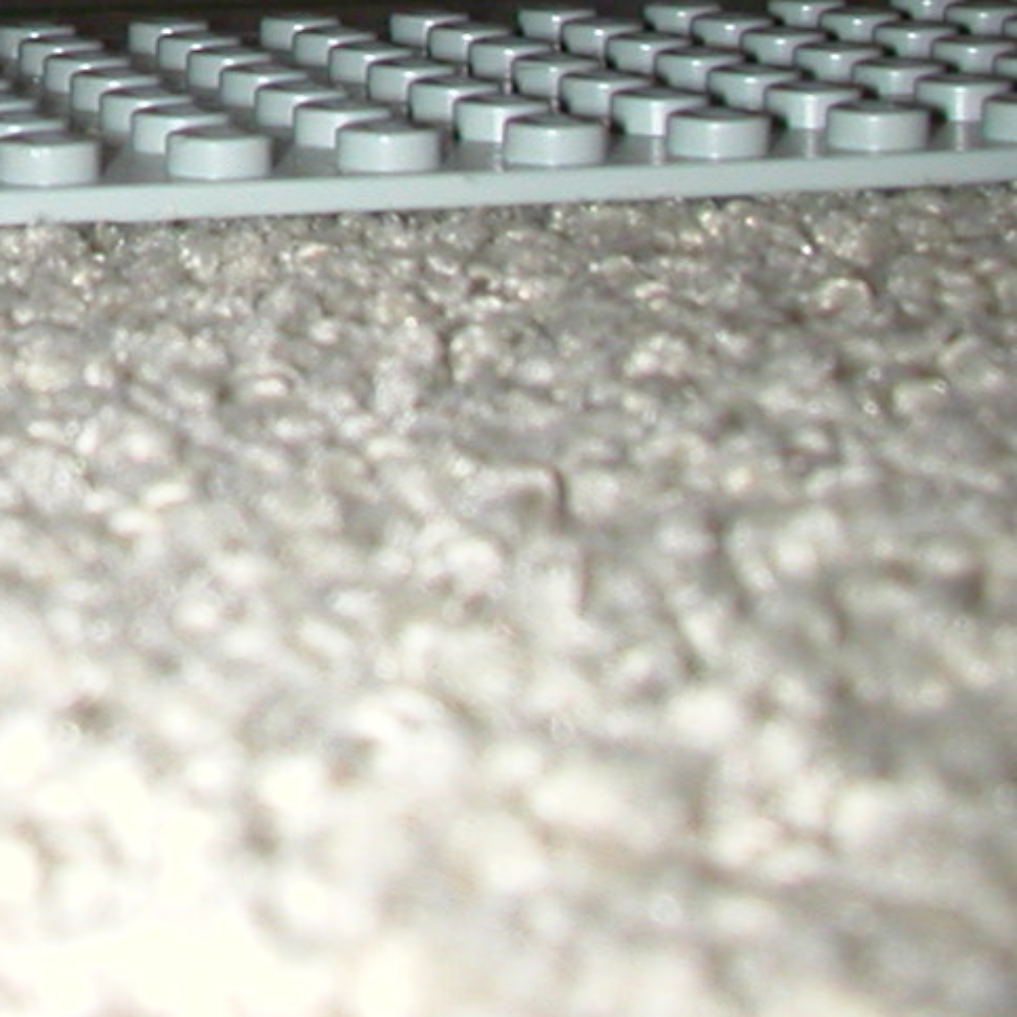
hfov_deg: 15.3
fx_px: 3590
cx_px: -345
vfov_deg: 15.5
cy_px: -225
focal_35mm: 108
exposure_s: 1/59.9
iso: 100
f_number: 4.5
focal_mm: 5.6
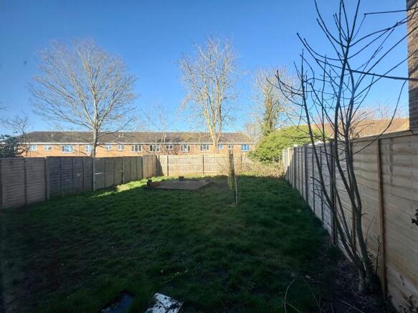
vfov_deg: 85.7
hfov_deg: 102.1
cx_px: 209
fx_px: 169
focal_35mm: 14
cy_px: 156
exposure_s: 1/831
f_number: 2.2
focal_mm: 2.22
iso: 40
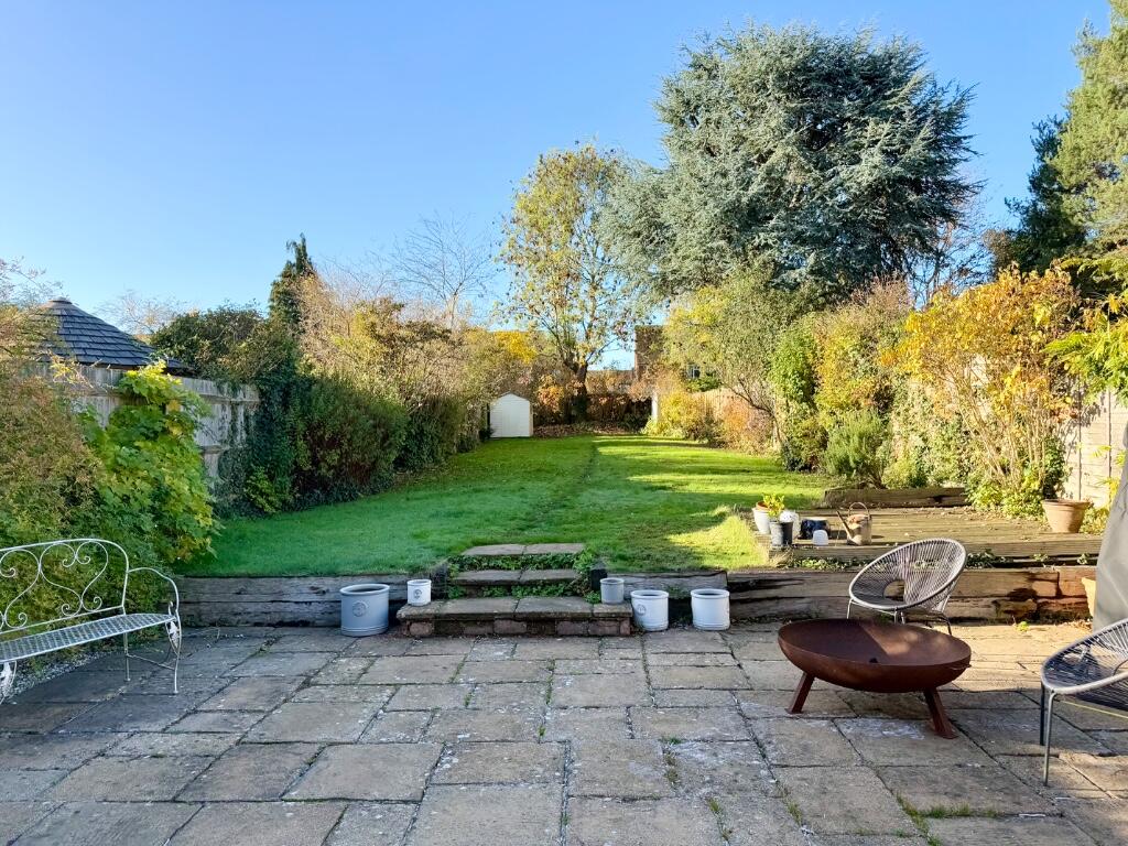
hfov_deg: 71.6
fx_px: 782
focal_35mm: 24
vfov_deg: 56.8
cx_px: 564
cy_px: 423
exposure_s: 1/1553
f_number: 1.78
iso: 80
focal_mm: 6.76
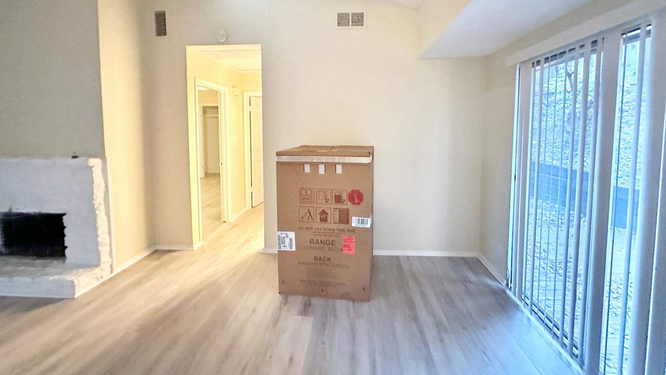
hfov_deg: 99.4
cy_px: 143
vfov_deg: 66.2
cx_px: 337
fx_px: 283
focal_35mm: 16
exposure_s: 1/60
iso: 1000
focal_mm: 2.22
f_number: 2.2
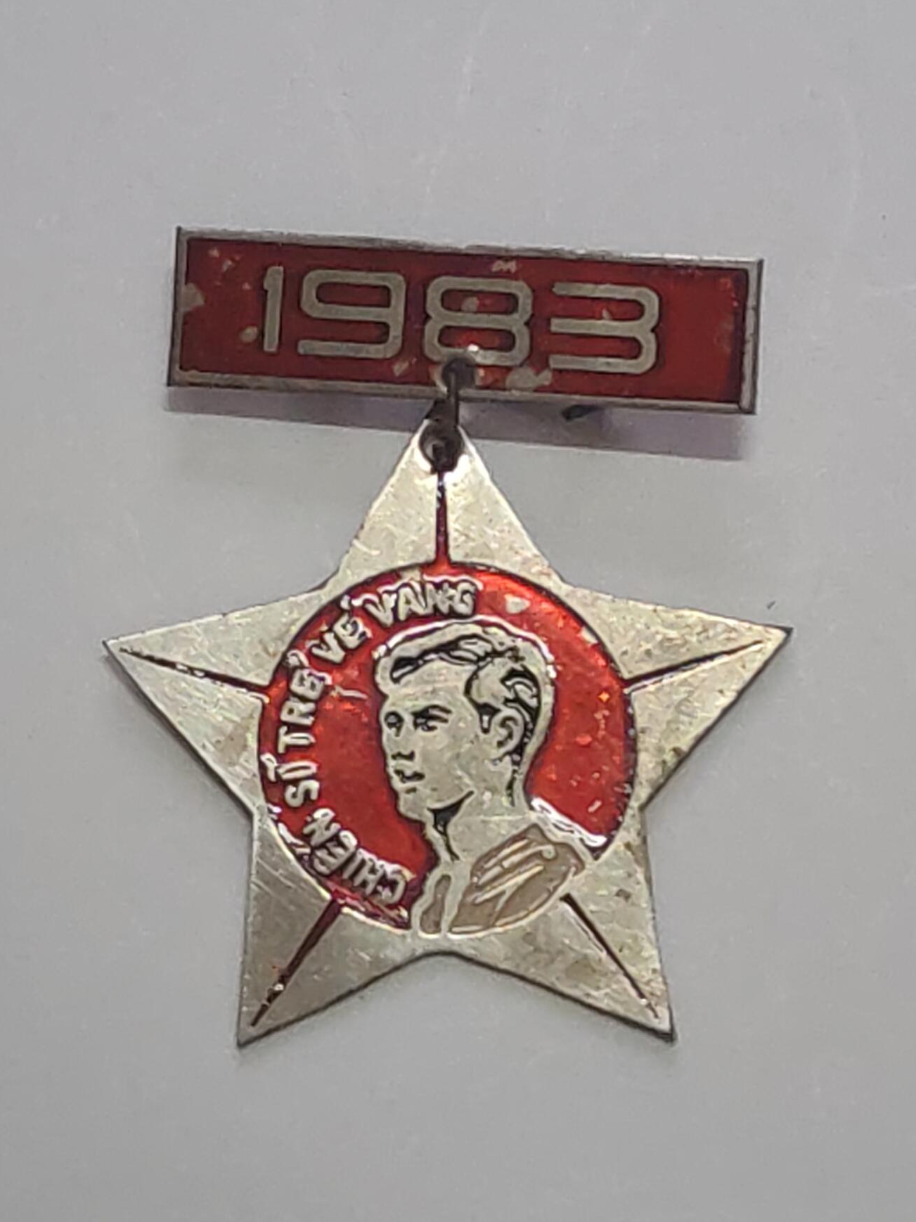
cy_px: 630
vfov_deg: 13.6
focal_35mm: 145
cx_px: 462
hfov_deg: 10.2
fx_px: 5117
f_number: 1.95
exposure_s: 1/50
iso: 500
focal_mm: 5.52
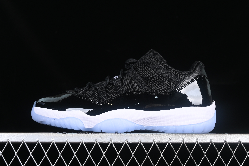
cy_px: 83
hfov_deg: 27.0
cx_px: 124
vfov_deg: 18.2
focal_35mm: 75
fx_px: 519
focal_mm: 50
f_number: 6.3
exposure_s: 1/60
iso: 160
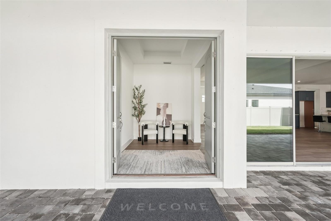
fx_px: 147
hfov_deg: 96.7
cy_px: 110
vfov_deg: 73.7
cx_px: 166
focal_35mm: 16
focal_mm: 16
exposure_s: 1/250
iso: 400
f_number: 8
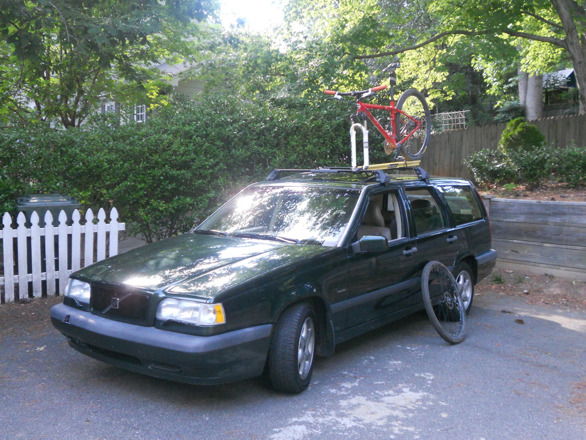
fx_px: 643
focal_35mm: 38
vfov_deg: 37.7
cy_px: 220
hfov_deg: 49.0
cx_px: 293
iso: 400
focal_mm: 6.9
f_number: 3.9
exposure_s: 1/125
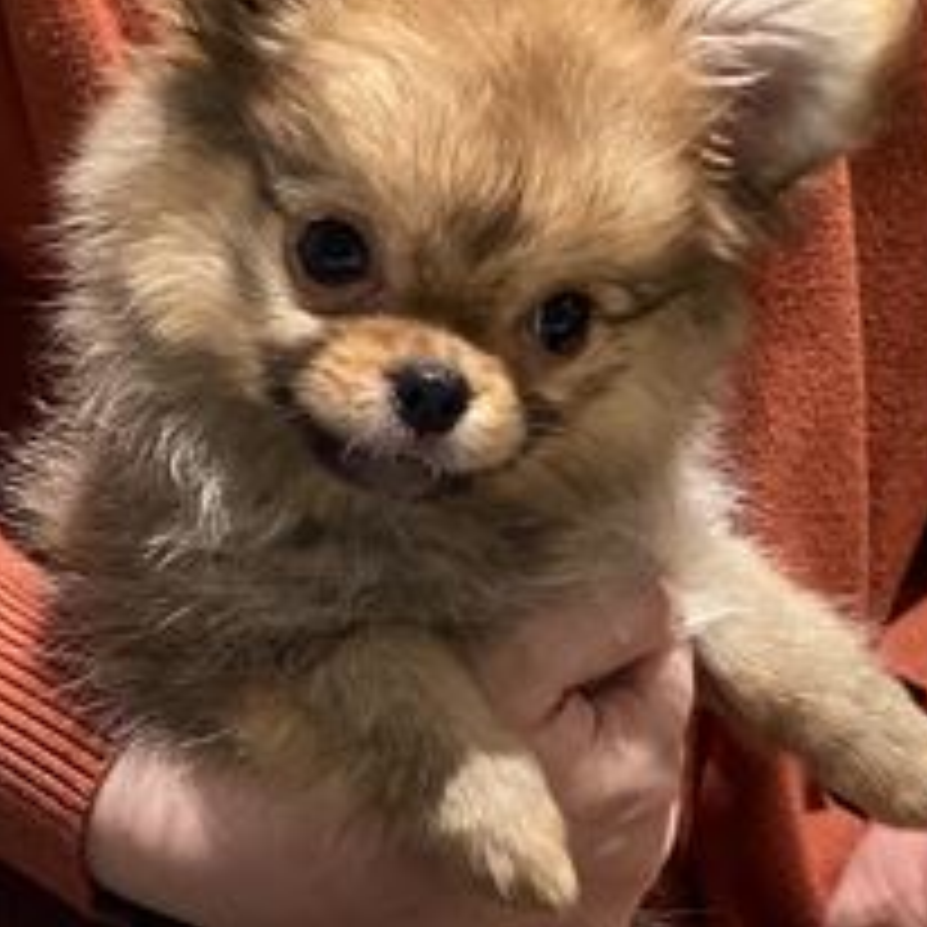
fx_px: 2424
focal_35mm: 80
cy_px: 720
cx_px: 328
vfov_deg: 21.4
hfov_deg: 21.6
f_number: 2.4
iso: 100
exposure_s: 1/60
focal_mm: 3.3
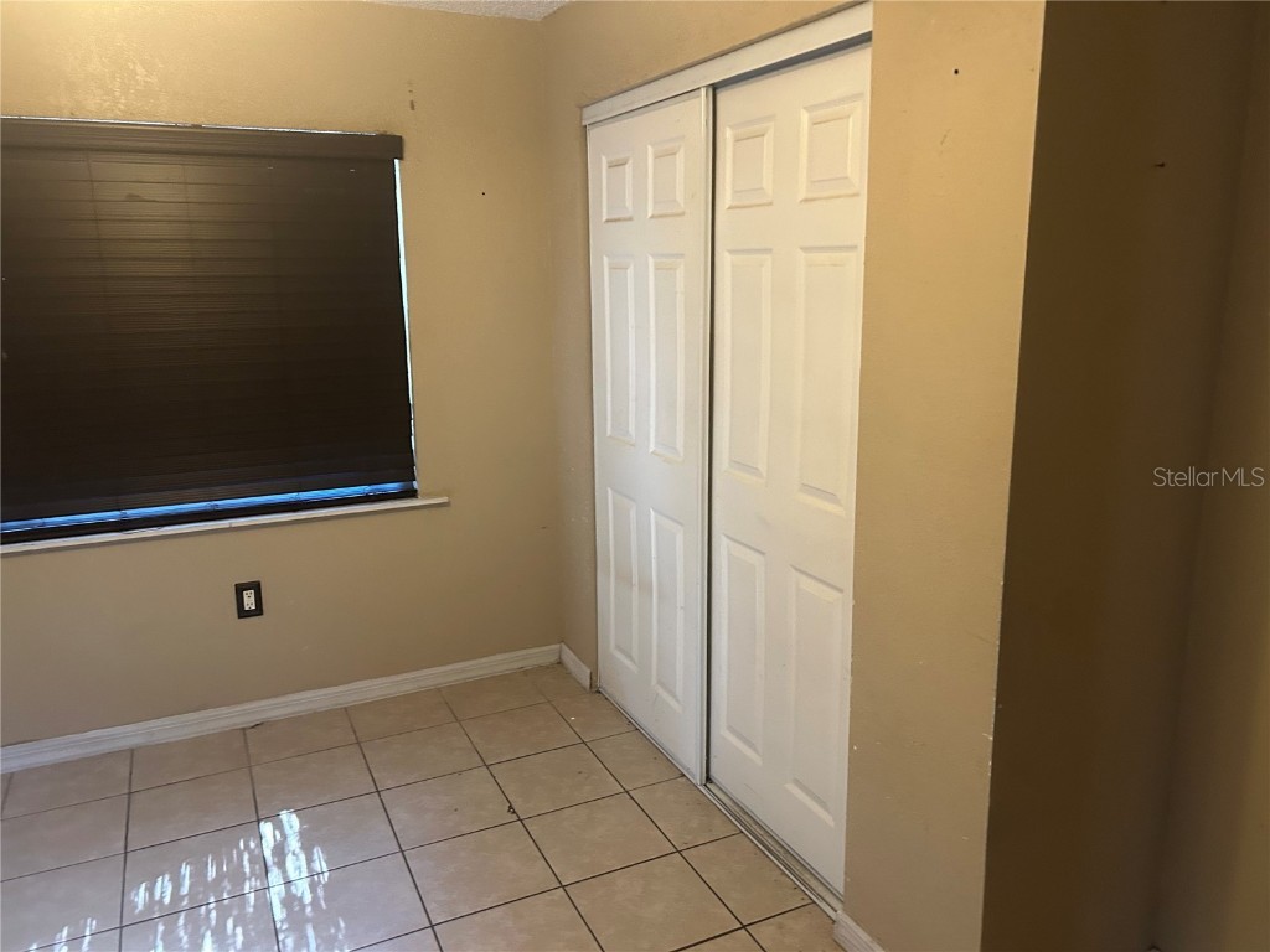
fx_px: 954
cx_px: 635
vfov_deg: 53.1
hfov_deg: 67.3
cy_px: 476
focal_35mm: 26
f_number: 1.5
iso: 400
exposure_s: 1/40
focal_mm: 5.7
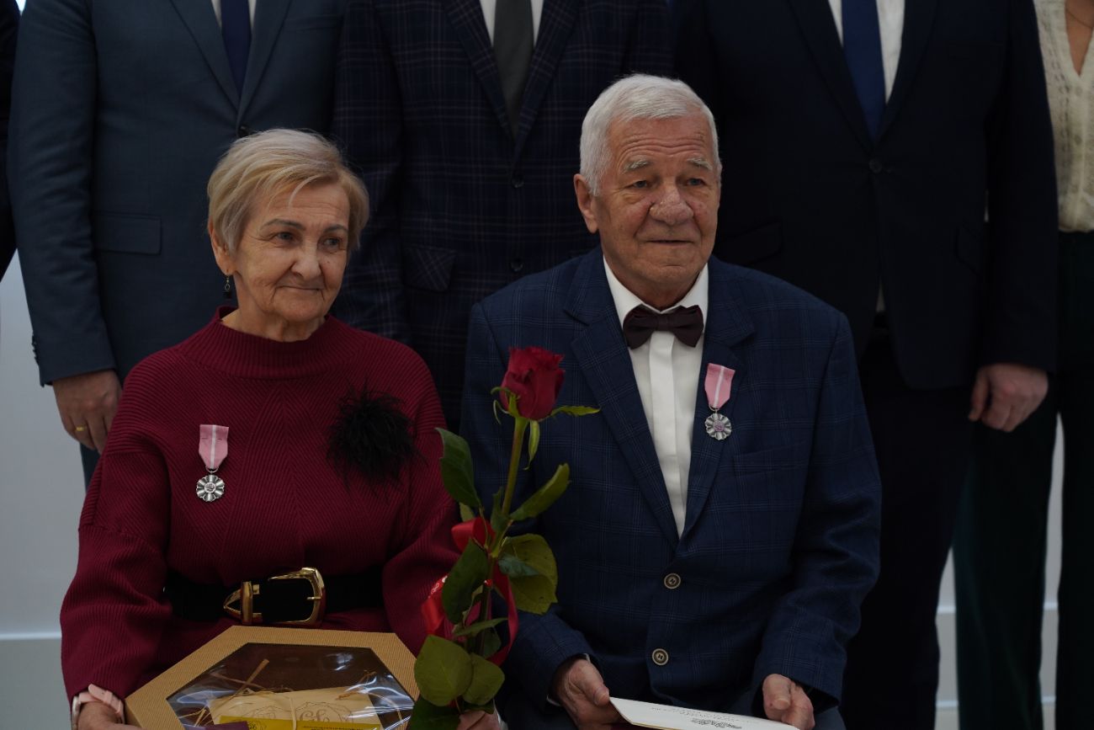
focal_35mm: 74
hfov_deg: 27.3
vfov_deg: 18.4
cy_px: 365
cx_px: 547
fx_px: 2249
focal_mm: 74
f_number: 4
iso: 1000
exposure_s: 1/125
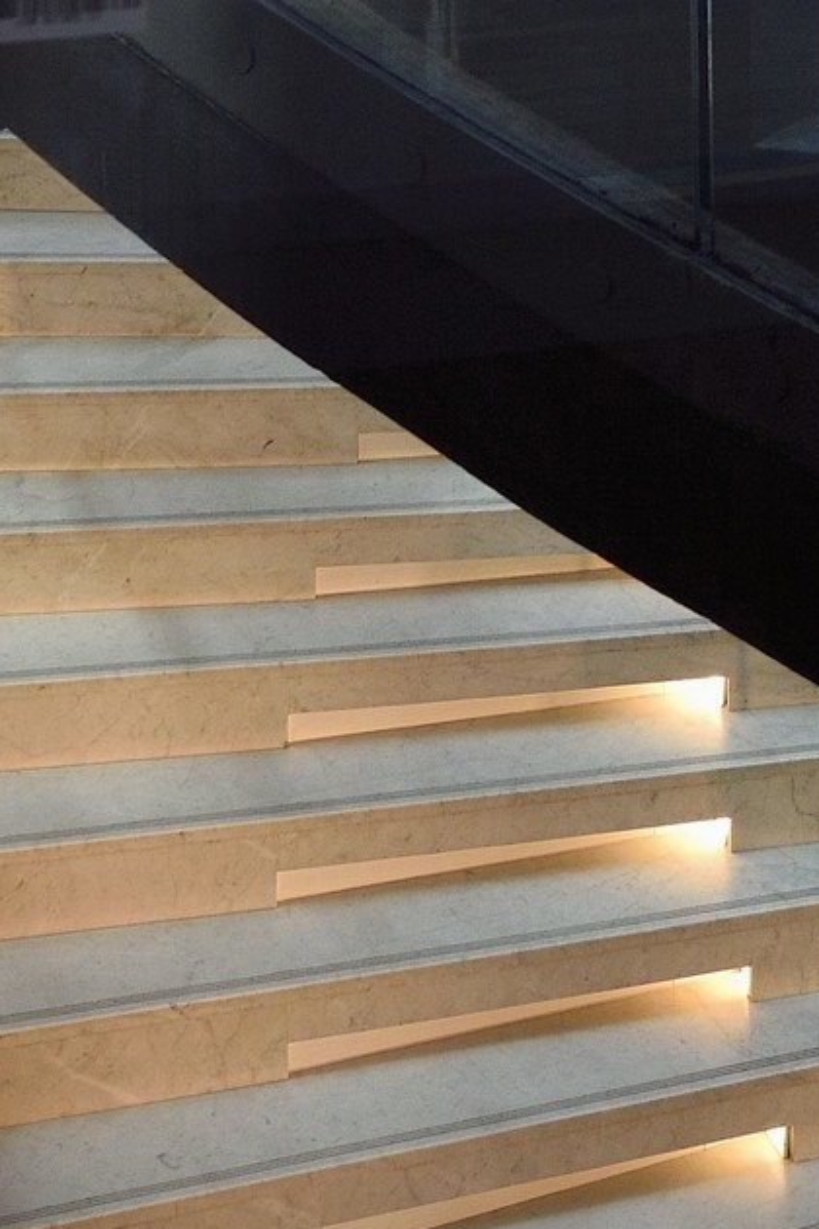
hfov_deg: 10.9
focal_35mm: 122
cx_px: 1090
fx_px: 4163
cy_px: -996
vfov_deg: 14.7
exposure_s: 1/160
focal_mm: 32
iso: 800
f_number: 7.1
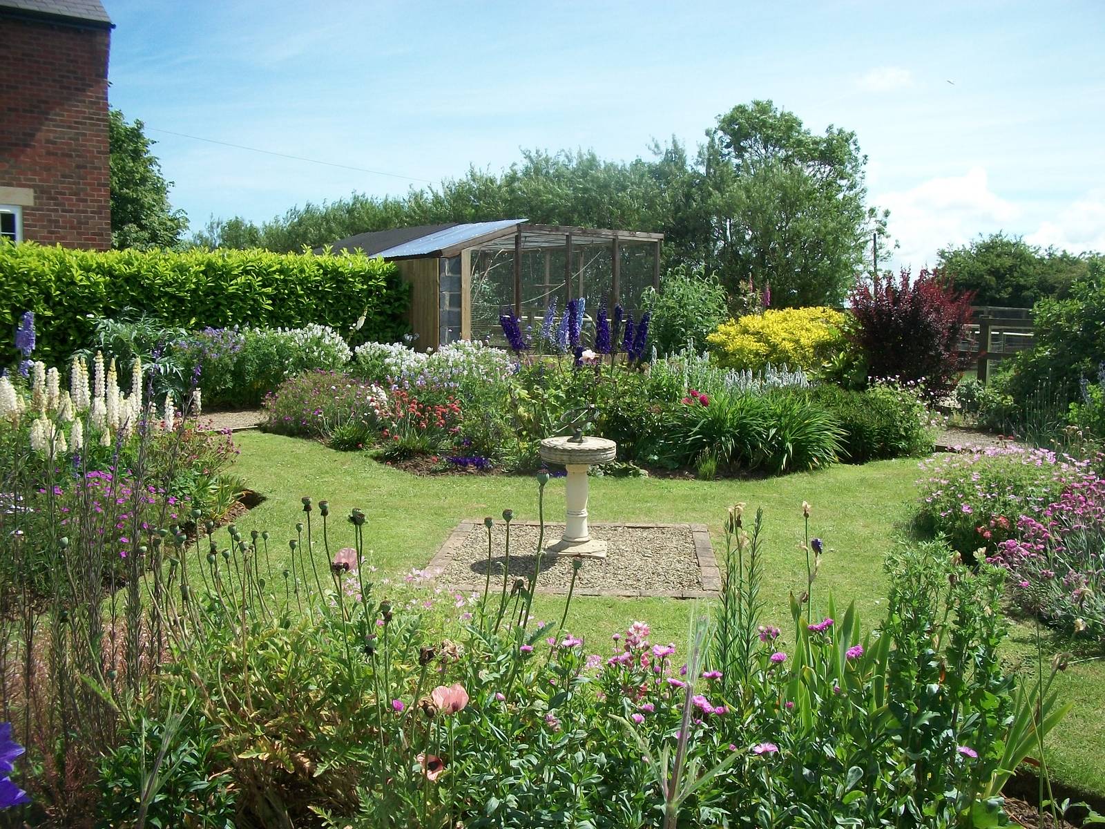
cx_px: 552
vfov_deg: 44.2
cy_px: 414
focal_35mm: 32
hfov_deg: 56.8
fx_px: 1021
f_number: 5.5
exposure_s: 1/320
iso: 80
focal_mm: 5.7
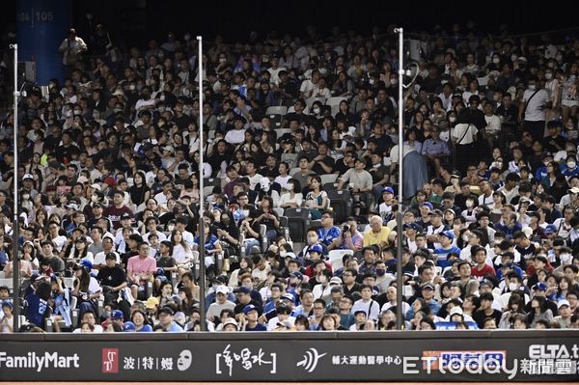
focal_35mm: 300
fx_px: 4821
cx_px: 290
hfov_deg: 6.9
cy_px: 192
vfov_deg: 4.6
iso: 2500
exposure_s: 1/1000
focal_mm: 300
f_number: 2.8
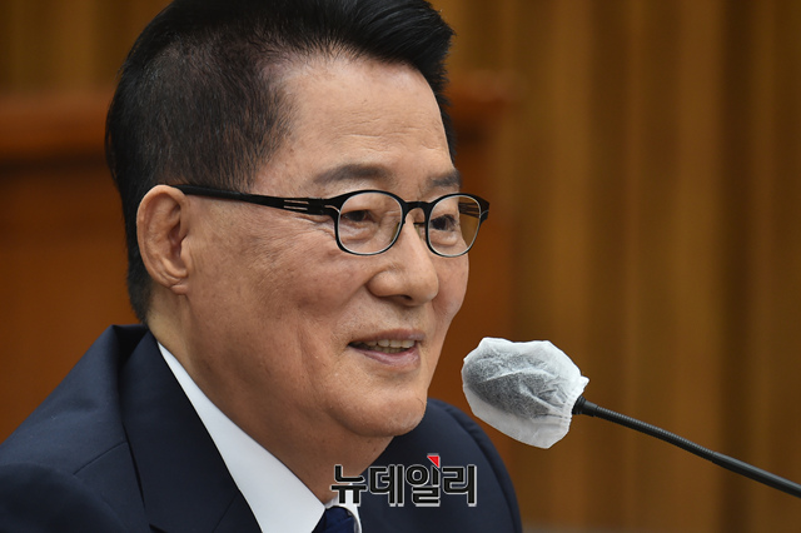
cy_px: 266
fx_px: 8006
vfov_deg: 3.8
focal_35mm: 360
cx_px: 400
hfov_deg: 5.7
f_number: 5.6
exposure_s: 1/250
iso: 1000
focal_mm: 360
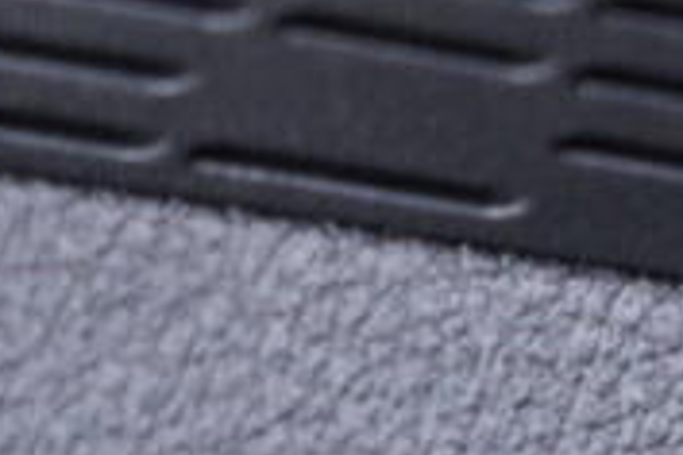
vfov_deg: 6.4
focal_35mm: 208
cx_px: 1424
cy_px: 862
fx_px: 3946
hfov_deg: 9.2
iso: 500
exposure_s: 1/40
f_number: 2.8
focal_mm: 24
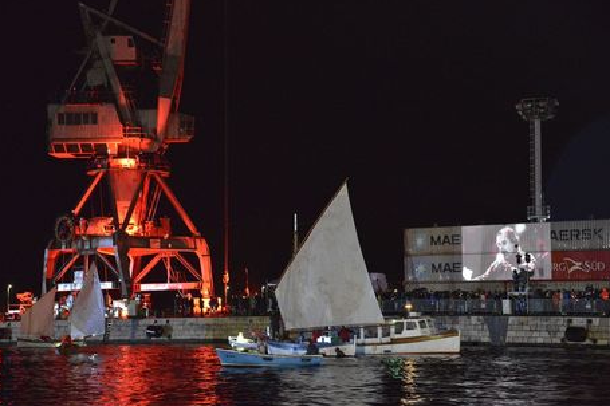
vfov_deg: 14.4
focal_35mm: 95
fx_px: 1609
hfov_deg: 21.5
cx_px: 291
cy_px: 208
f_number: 5.3
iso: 6400
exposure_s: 1/25
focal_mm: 90
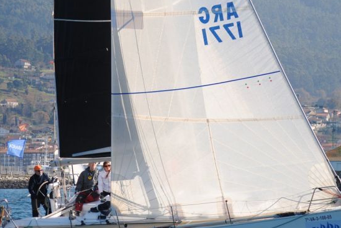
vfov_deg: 6.2
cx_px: 173
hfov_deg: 9.2
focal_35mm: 223
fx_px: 2116
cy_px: 119
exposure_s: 1/500
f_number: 5.6
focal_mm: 102
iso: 125
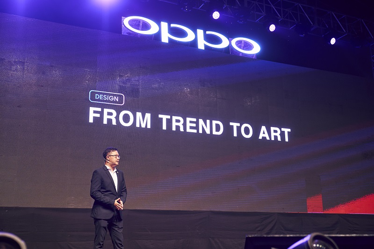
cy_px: 124
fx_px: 447
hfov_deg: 45.4
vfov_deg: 31.2
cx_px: 187
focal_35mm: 43
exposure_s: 1/160
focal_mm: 43
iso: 800
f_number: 2.8
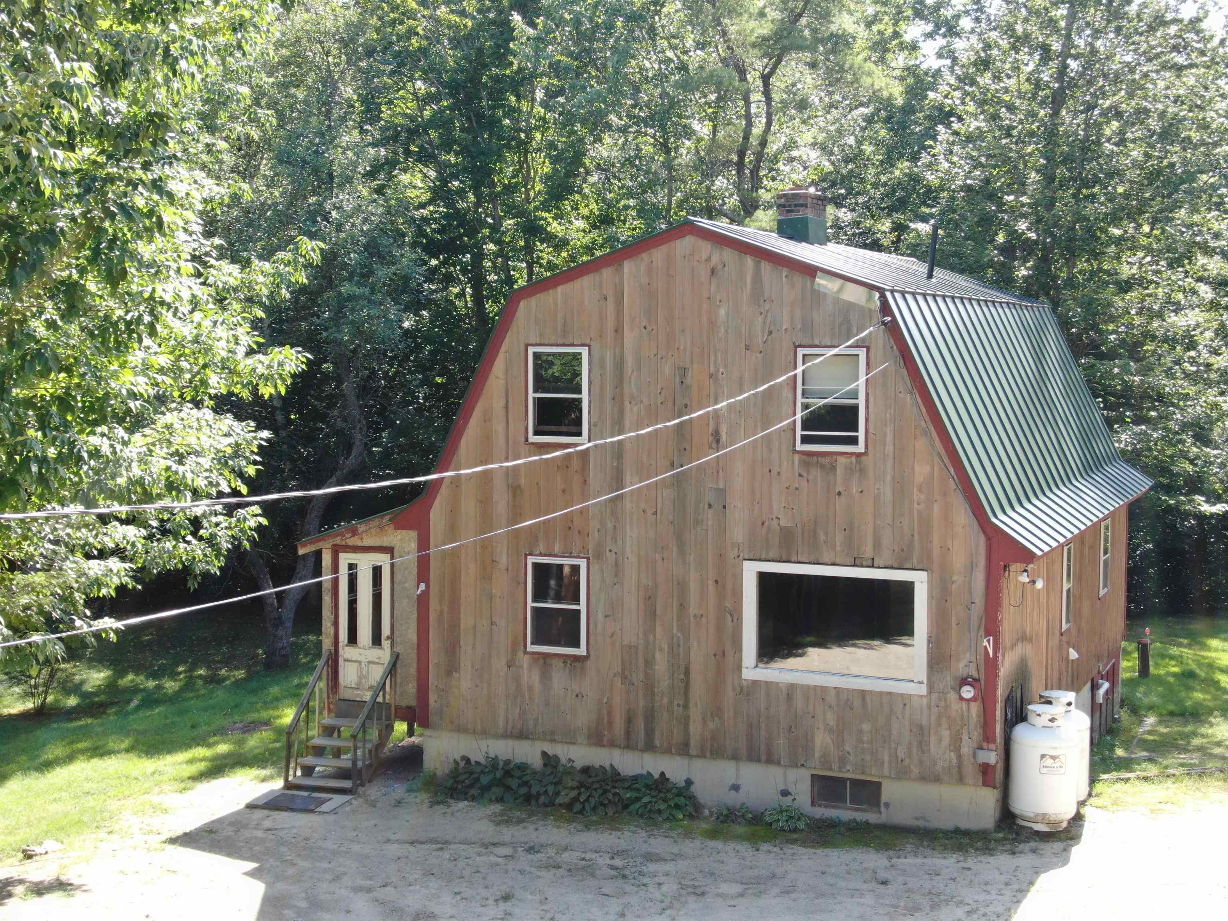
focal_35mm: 48
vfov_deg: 30.3
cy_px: 460
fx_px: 1703
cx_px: 614
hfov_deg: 39.7
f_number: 3.8
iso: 100
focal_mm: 8.6
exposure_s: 1/100
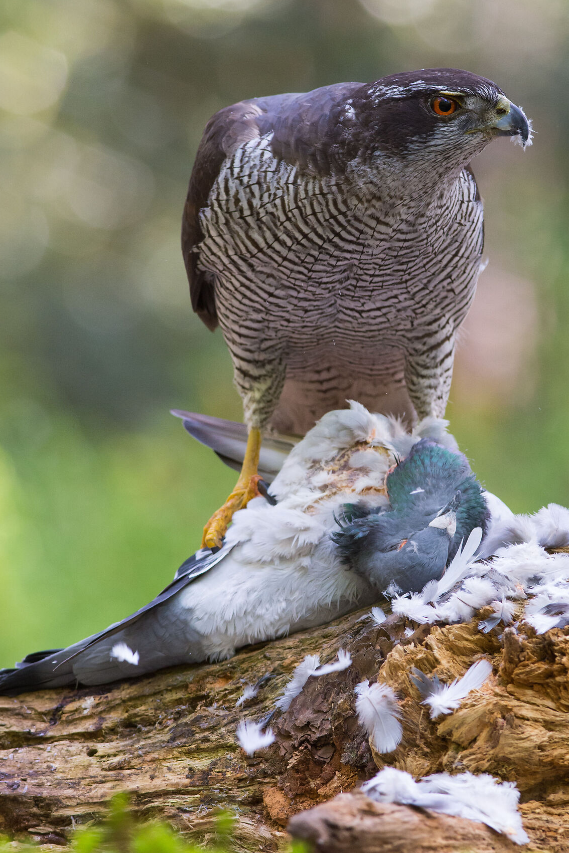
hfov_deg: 2.2
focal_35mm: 635
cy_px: 476
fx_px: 15054
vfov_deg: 3.2
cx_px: 338
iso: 1000
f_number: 6.3
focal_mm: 300
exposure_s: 1/200
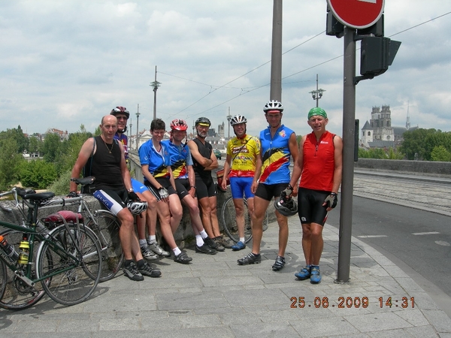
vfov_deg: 37.7
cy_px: 169
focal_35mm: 38
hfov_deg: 49.0
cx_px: 226
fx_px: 495
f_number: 4.8
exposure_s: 1/631
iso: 50
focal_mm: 7.8
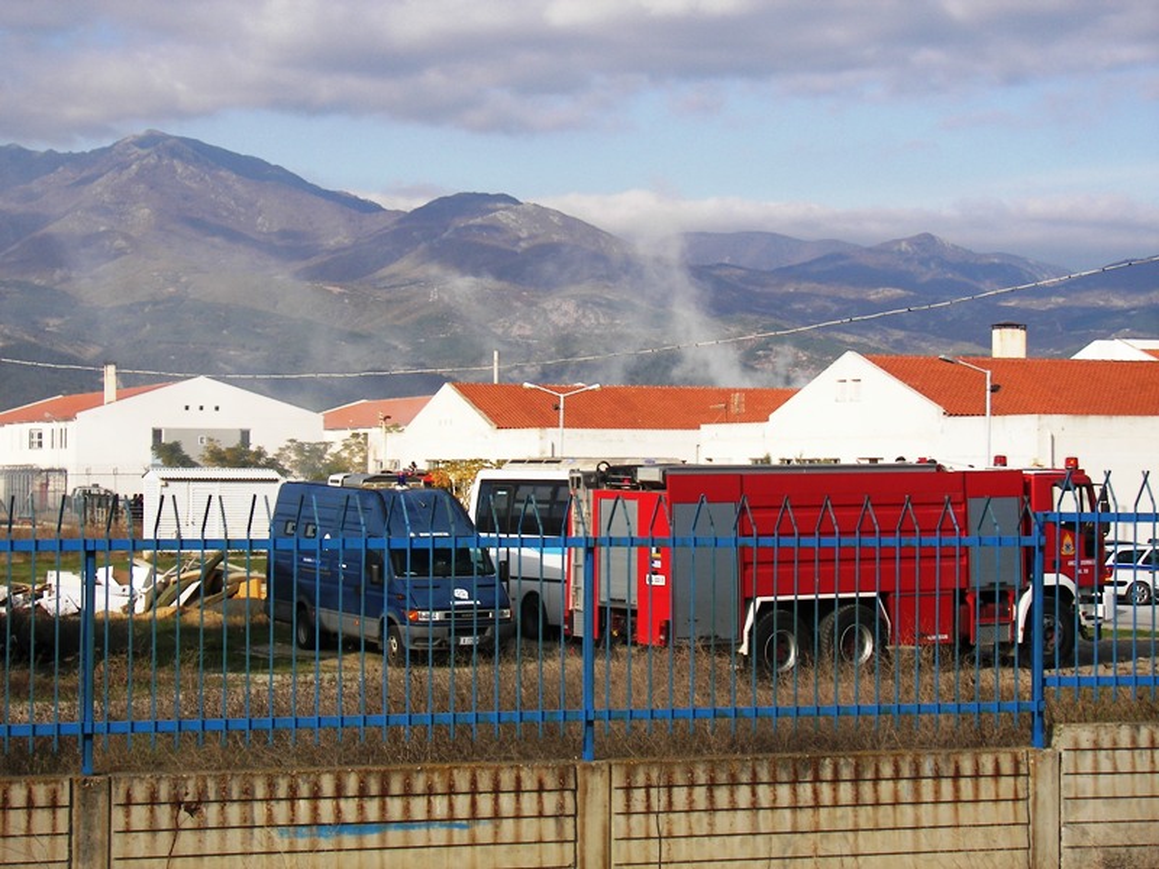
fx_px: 3013
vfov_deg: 16.4
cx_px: 580
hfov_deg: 21.8
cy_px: 434
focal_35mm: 90
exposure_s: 1/800
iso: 50
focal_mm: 14.9
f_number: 2.8
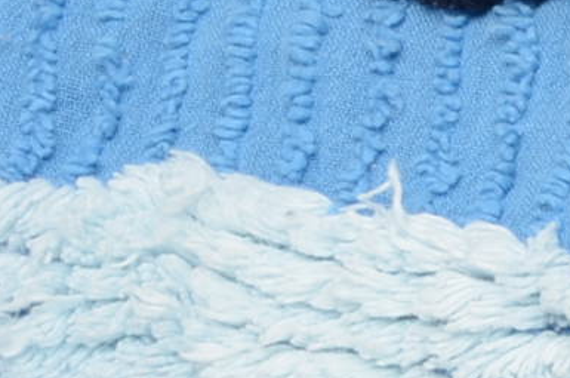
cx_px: 1703
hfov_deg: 6.9
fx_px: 4250
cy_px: 514
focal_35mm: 269
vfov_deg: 5.1
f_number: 22
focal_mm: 28
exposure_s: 1/160
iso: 100
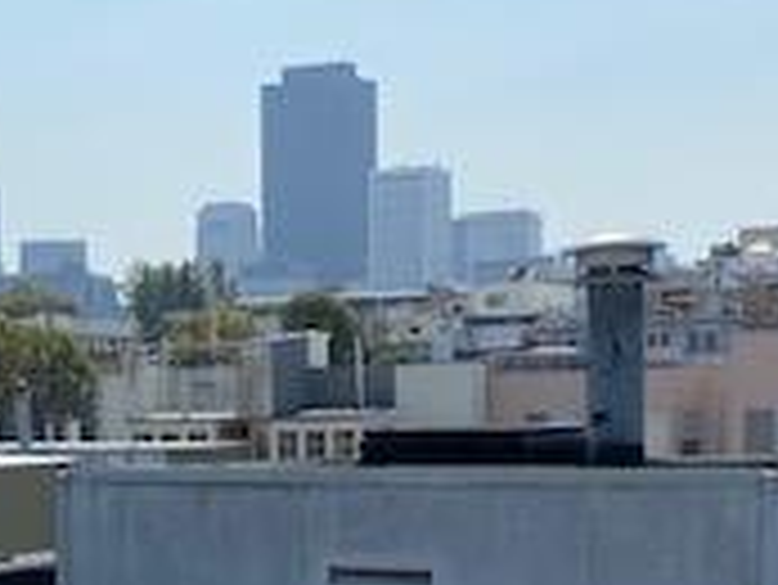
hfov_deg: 20.0
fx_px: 2159
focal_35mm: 96
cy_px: 580
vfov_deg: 15.2
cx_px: 72
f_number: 1.8
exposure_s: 1/5495
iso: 32
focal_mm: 4.25
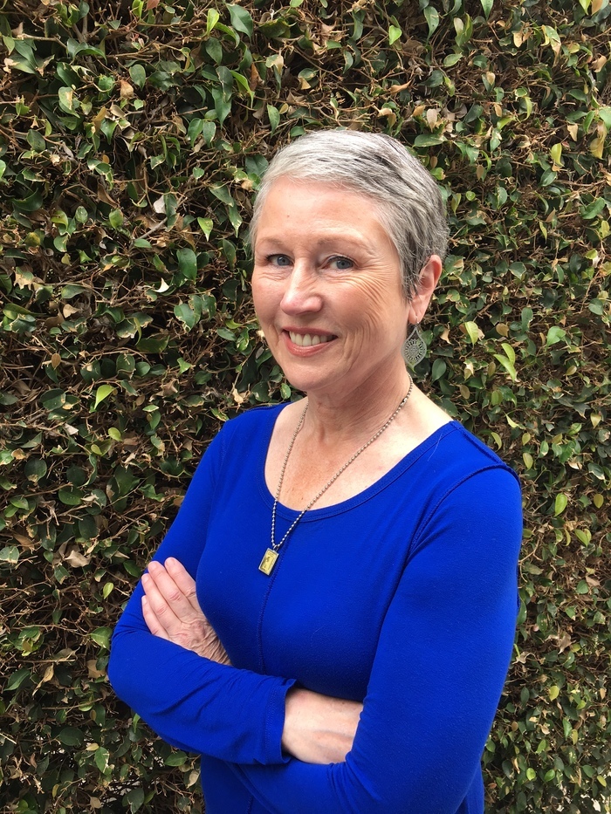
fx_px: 682
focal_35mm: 29
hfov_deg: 48.2
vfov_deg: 61.7
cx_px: 306
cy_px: 407
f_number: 2.2
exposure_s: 1/138
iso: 25
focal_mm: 4.15
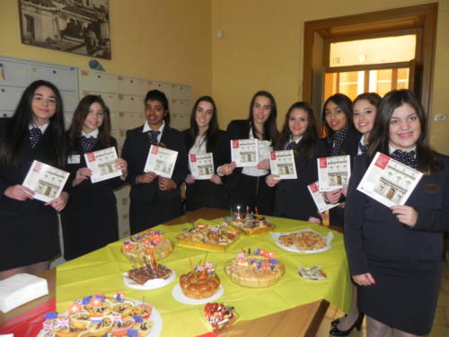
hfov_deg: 67.3
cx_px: 224
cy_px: 168
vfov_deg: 53.1
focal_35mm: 26
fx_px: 337
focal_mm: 4.6
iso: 200
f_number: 2.8
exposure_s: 1/30
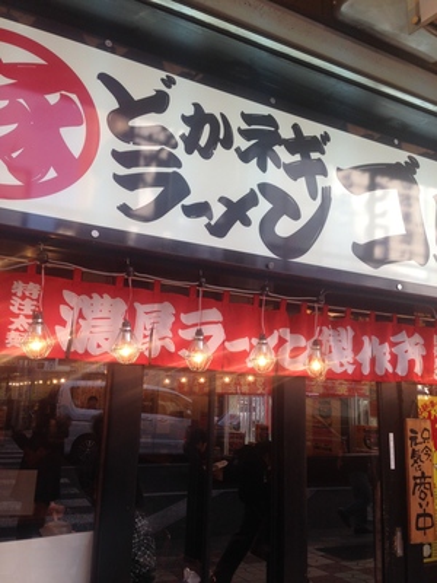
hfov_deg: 42.9
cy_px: 292
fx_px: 555
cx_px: 218
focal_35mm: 33
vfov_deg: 55.4
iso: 50
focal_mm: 4.12
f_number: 2.4
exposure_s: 1/145
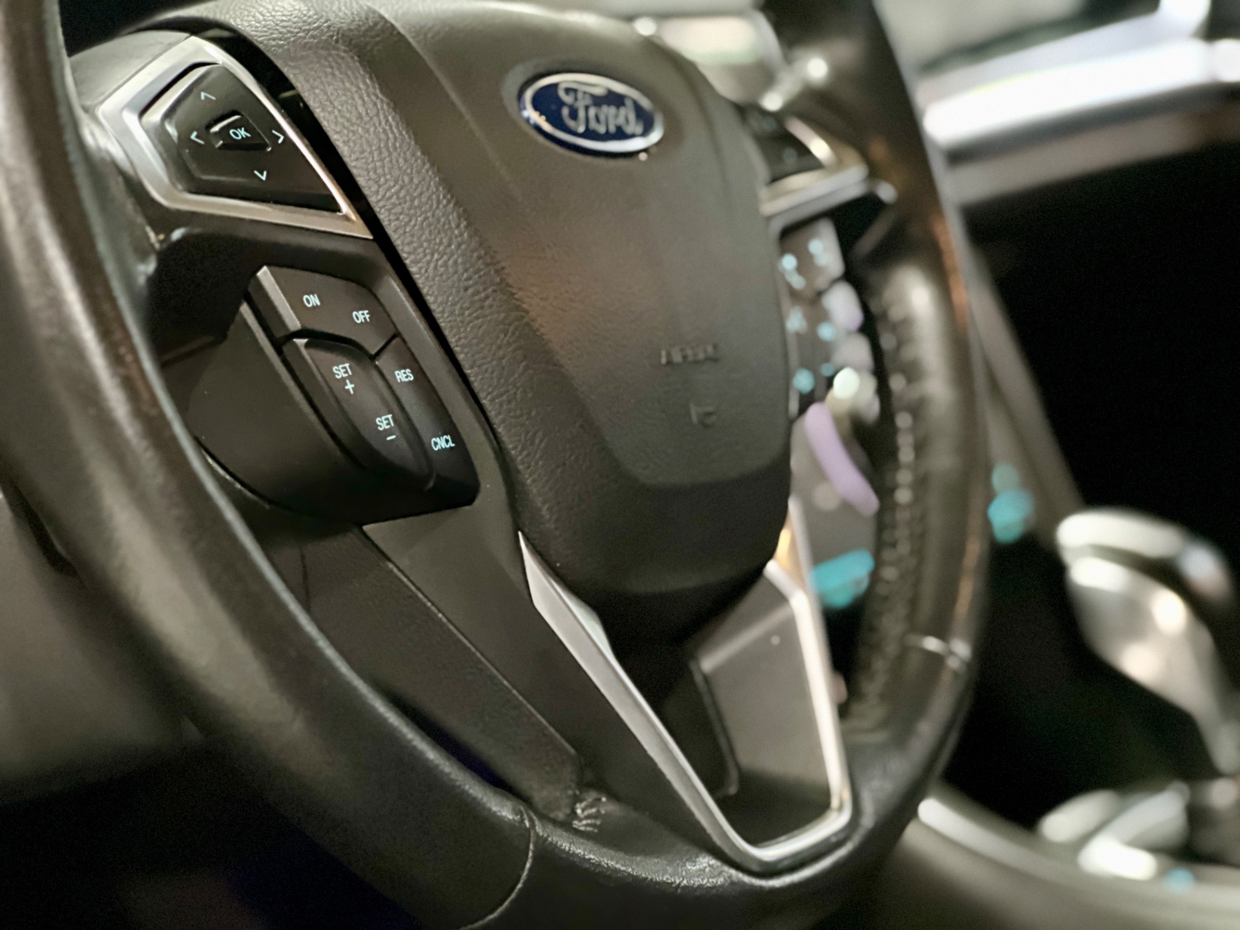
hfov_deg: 25.3
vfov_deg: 19.1
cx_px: 620
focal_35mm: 77
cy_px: 465
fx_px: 2758
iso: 1600
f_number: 2.8
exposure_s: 1/15
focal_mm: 9
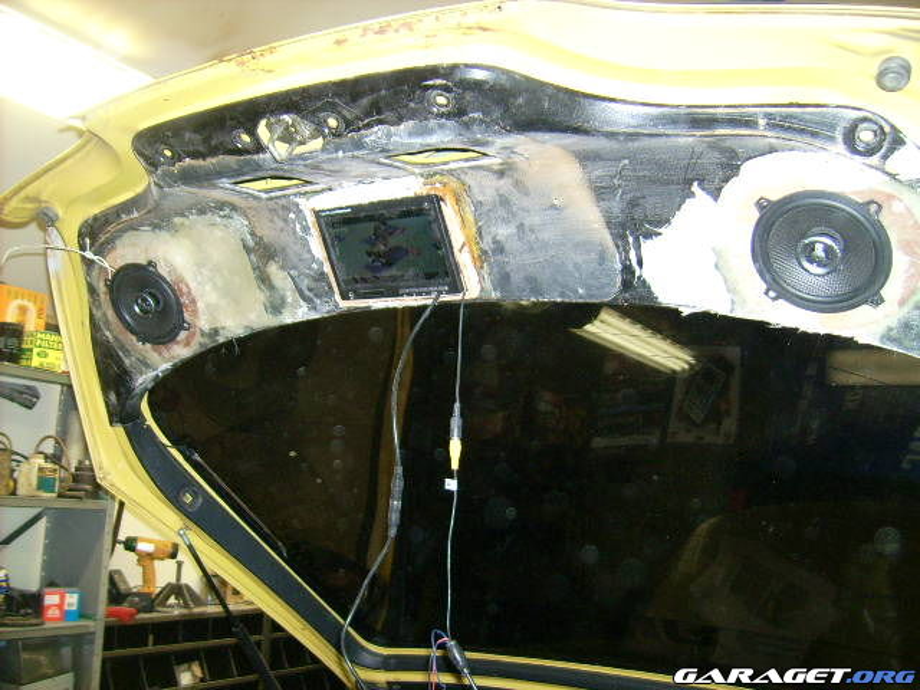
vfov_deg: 40.7
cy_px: 345
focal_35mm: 35
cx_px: 460
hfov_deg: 52.6
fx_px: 930
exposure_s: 1/60
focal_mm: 5.95
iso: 100
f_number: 2.8
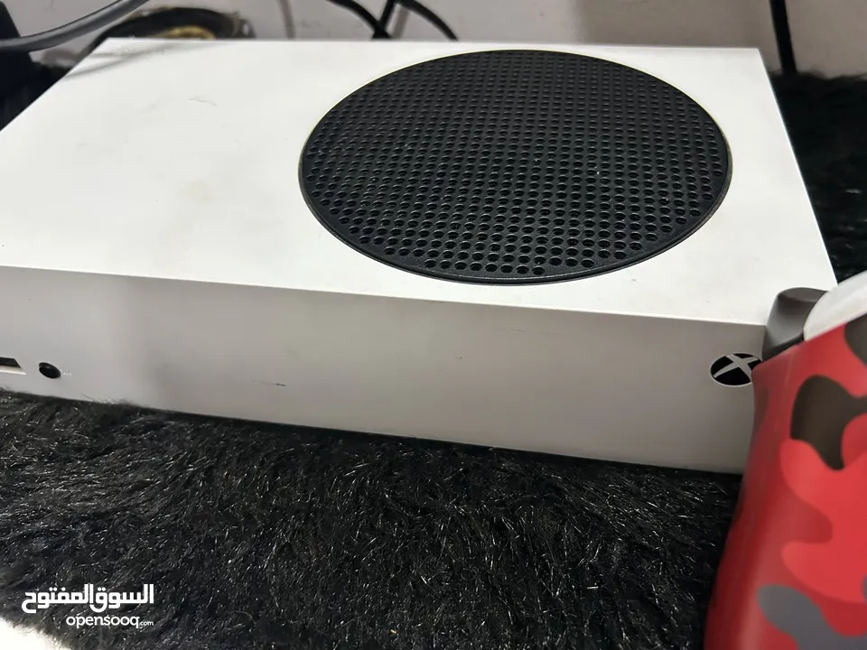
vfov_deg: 53.1
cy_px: 325
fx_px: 651
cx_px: 434
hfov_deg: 67.3
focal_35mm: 26
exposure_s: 1/60
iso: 320
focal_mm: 5.7
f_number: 1.5
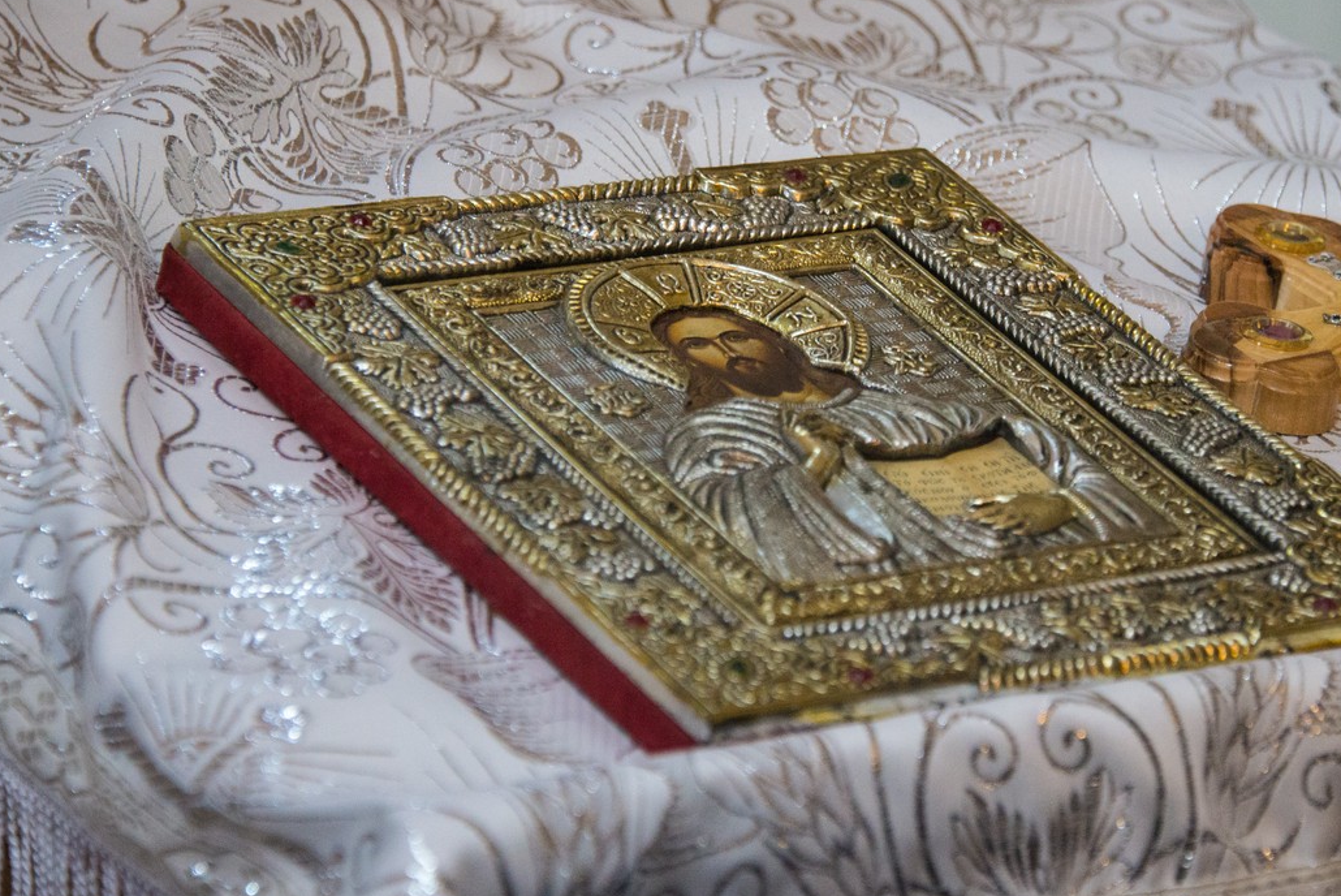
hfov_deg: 9.8
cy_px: 367
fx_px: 7789
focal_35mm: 209
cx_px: 859
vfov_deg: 6.6
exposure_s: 1/100
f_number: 5.6
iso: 3200
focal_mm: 150
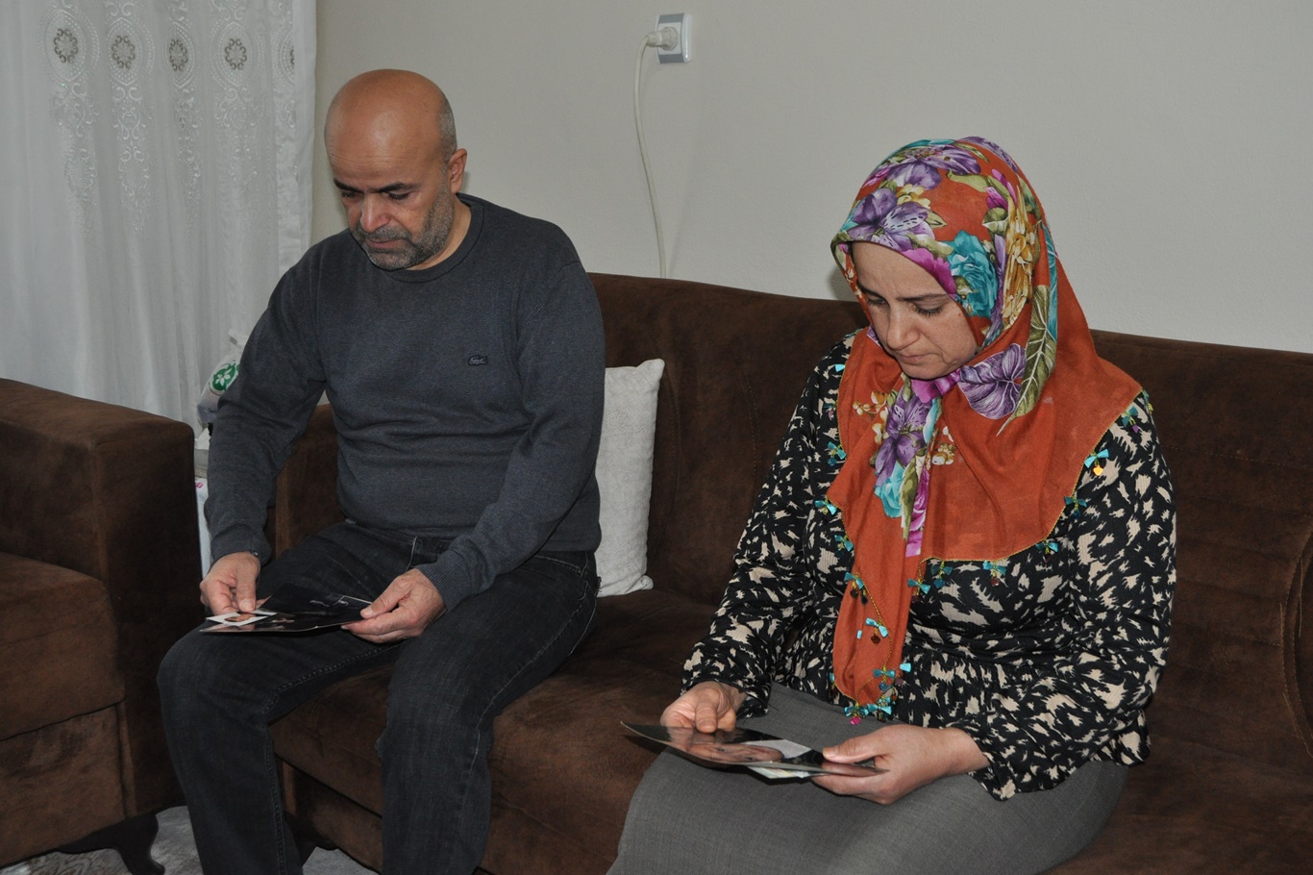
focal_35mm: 39
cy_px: 438
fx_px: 1422
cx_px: 656
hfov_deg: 49.6
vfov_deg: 34.2
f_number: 4
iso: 800
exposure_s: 1/60
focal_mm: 26
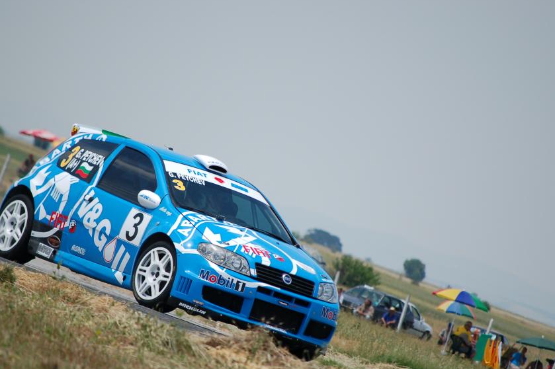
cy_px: 199
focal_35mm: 366
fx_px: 5638
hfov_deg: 5.6
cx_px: 243
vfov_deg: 3.7
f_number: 5.6
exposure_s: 1/1000
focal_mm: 200
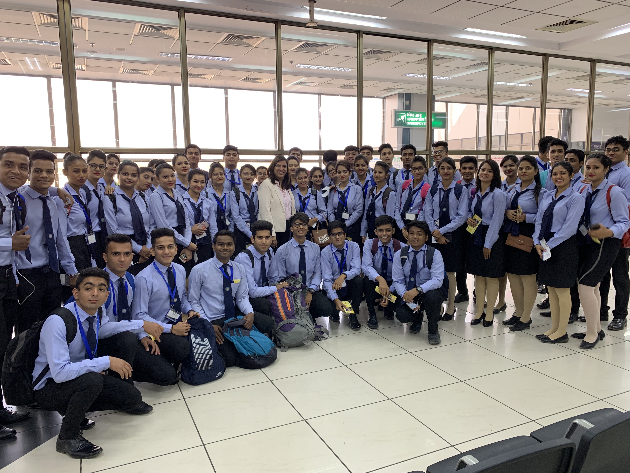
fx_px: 473
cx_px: 315
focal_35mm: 26
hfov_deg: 67.3
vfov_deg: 53.1
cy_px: 236
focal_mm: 4.25
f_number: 1.8
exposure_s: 1/50
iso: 80
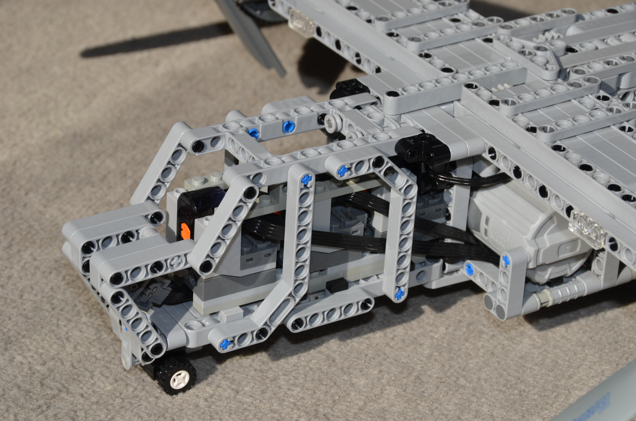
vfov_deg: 12.1
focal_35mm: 112
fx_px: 1983
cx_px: 318
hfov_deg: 18.2
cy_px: 210
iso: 100
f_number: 10
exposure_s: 1/160
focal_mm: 75
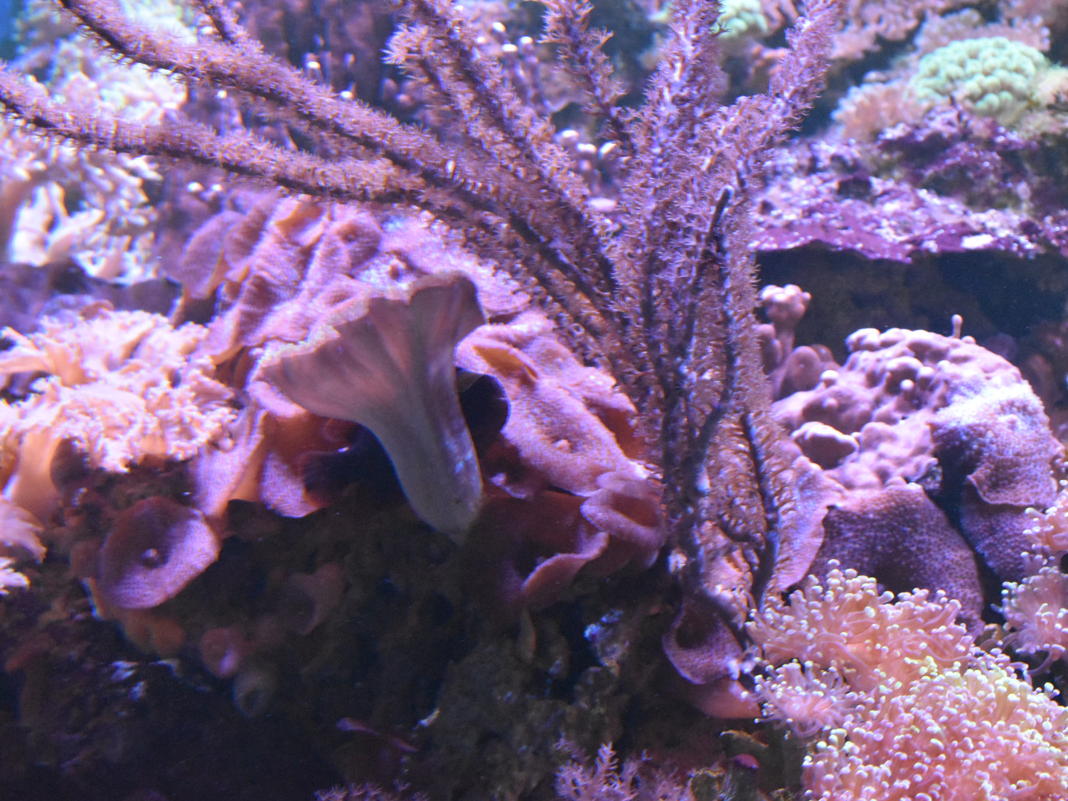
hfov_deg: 21.9
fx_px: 2762
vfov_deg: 16.5
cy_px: 401
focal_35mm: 90
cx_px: 476
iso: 6400
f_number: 5.6
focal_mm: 55
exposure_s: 1/125
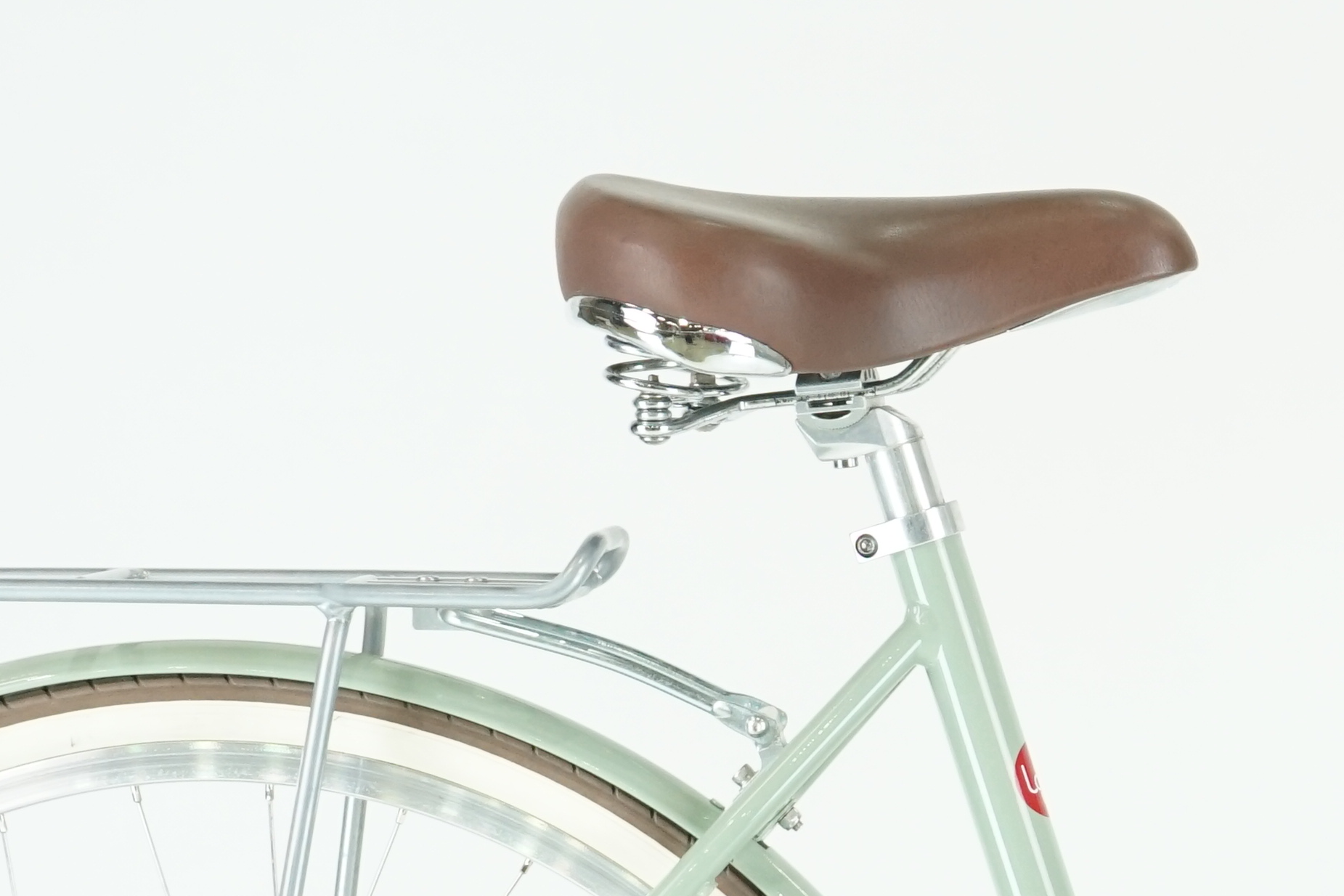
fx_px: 7018
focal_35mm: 188
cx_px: 1487
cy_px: 1000
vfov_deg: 7.3
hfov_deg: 10.8
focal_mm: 58
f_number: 5
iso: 1600
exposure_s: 1/200
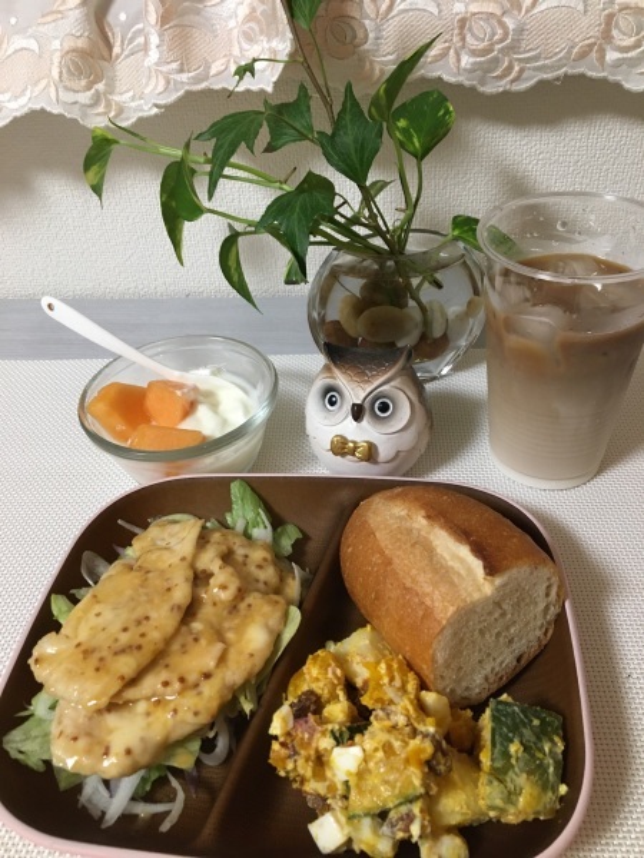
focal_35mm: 29
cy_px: 429
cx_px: 322
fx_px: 719
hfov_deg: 48.2
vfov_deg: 61.7
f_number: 2.2
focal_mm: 4.15
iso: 200
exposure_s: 1/33
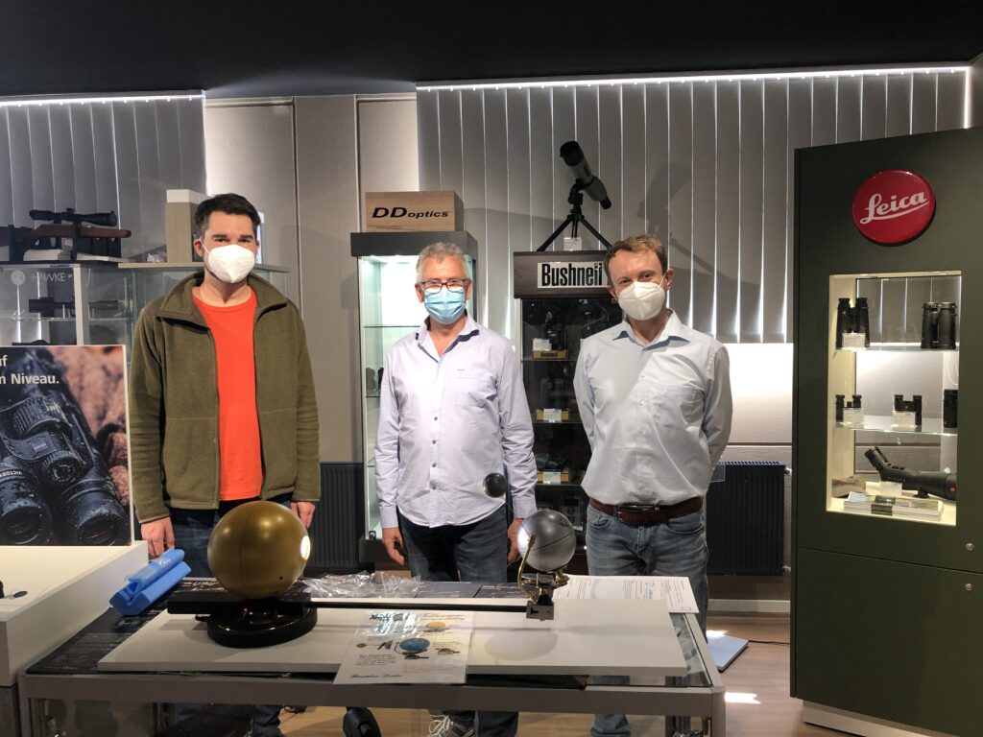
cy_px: 368
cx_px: 492
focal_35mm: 28
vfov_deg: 49.7
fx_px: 795
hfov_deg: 63.4
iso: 32
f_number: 1.8
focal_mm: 4
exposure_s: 1/33
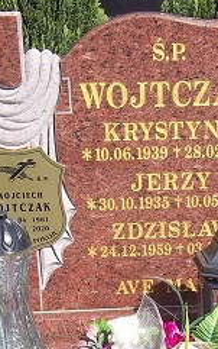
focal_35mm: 90
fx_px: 854
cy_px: 395
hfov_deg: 14.5
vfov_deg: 21.7
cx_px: 172
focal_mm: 5.7
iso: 80
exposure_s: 1/320
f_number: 5.5
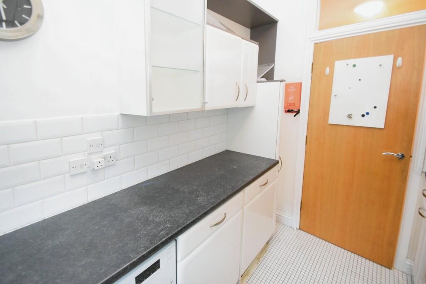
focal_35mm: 15
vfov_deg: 77.3
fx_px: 178
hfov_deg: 100.4
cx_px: 213
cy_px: 142
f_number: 4
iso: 3200
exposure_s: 1/40
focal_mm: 10
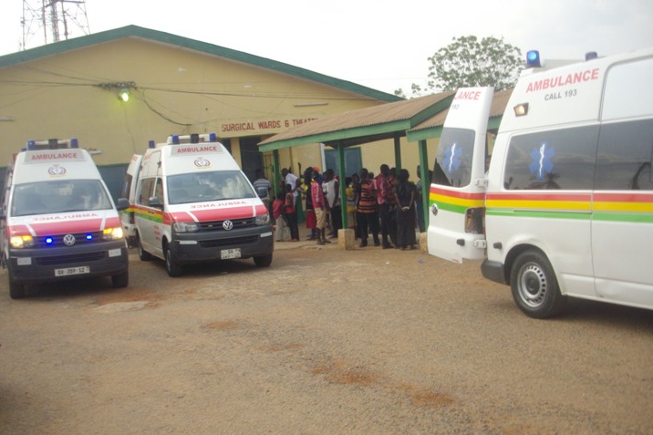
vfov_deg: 31.2
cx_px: 330
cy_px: 238
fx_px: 780
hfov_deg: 45.4
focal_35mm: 43
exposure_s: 1/160
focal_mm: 6.2
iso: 100
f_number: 5.6
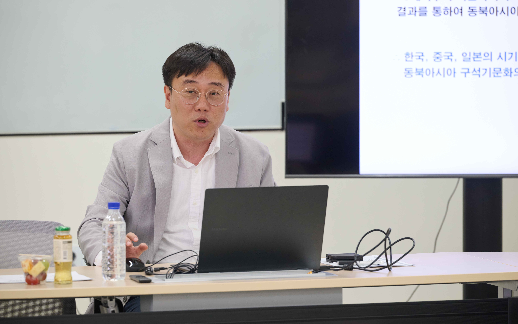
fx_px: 2795
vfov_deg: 6.6
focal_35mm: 198
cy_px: 175
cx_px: 258
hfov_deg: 10.6
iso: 800
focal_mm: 190
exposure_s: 1/160
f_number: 4
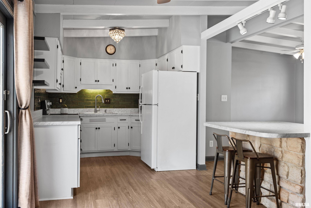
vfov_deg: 37.9
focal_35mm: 35
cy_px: 104
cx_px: 156
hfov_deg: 54.4
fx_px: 302
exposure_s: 1/2.5
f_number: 8
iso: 250
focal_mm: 35
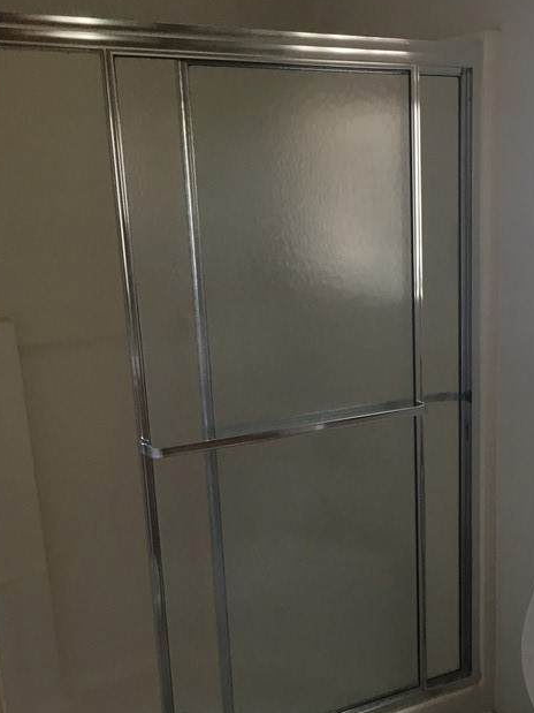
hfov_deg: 29.7
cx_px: 410
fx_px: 988
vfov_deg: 39.3
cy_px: 465
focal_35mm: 48
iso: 25
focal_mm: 4.15
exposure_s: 1/30
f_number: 2.2
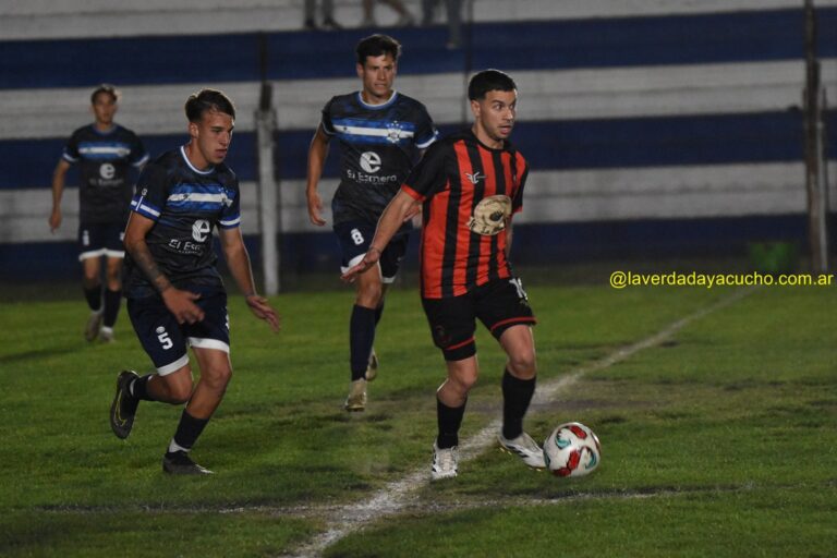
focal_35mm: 330
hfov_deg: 6.2
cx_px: 418
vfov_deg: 4.2
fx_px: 7672
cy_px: 279
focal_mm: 220
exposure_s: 1/250
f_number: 5.3
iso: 6400
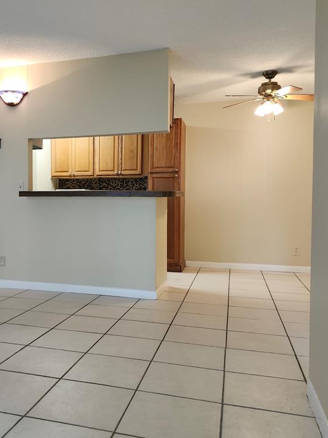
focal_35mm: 32
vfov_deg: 56.8
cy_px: 219
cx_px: 92
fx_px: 404
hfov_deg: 43.1
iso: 100
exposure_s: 1/30
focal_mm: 5.54
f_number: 1.8
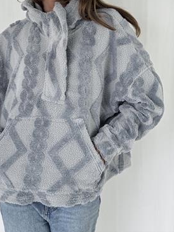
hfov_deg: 21.0
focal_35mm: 70
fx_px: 469
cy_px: 65
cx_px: 62
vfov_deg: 27.5
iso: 64
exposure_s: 1/159
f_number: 1.78
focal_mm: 6.76
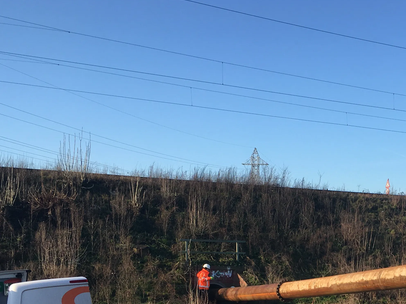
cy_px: 287
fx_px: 692
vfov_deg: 24.0
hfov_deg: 31.2
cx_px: 364
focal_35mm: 59
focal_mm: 4.15
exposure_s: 1/699
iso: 25
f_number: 2.2
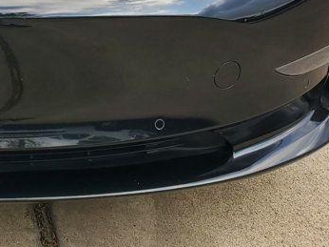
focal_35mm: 77
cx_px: -39
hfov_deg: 23.7
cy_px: -55
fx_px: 731
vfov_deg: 18.1
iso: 50
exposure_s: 1/242
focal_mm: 4.3
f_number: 2.4
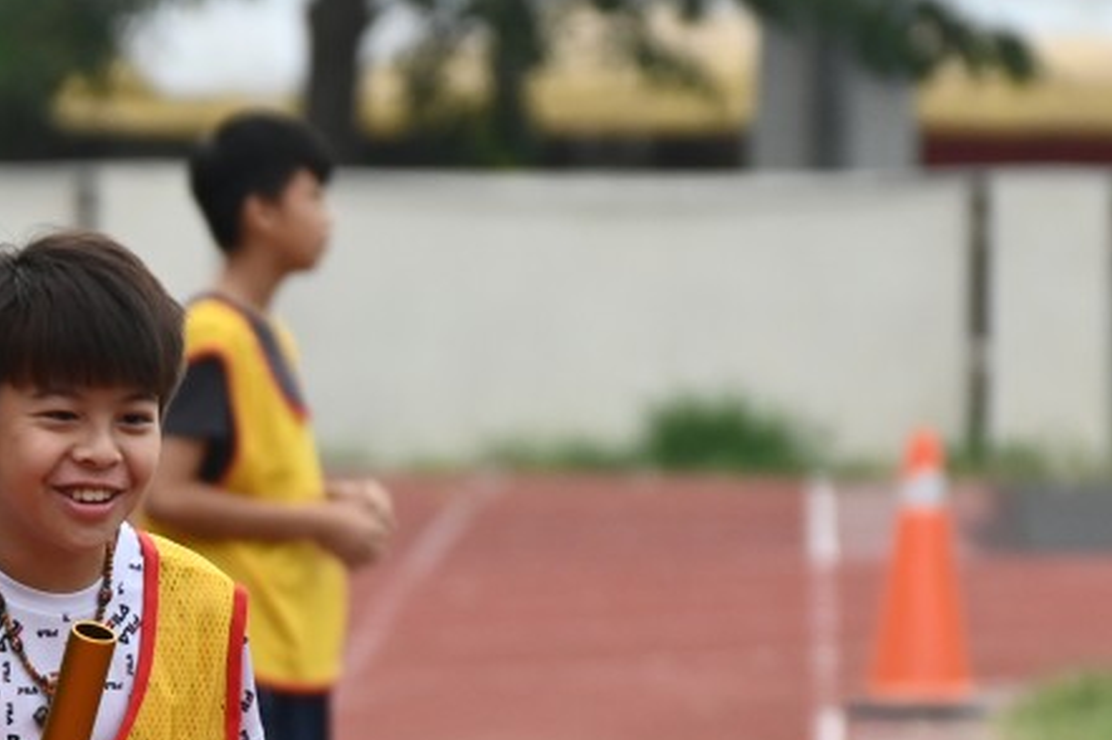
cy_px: 748
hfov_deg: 2.4
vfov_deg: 1.6
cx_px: -68
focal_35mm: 855
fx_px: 26375
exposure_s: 1/1000
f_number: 5
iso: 640
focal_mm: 185
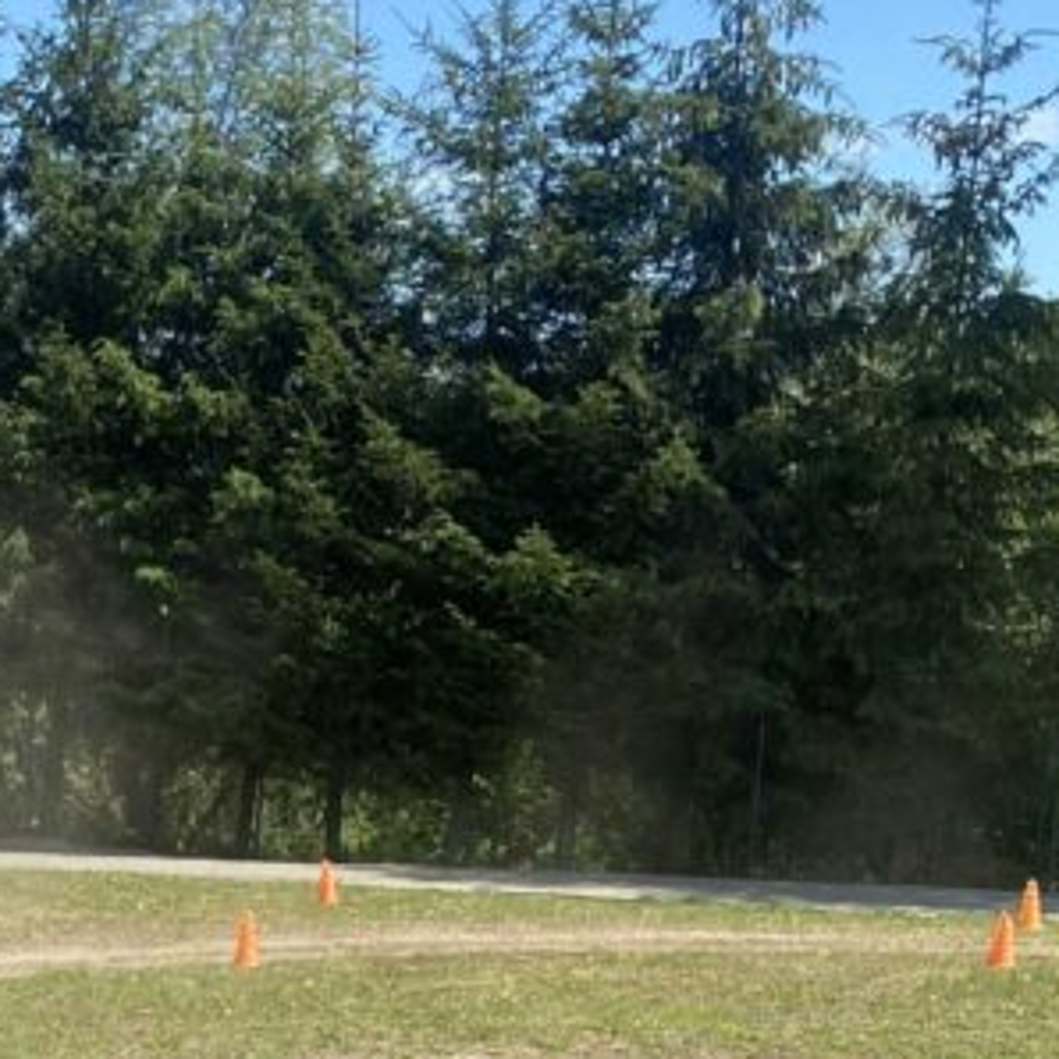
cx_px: -82
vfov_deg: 19.6
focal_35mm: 79
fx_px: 2734
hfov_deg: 20.9
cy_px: 1507
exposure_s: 1/1727
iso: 32
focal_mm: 4.25
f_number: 1.8
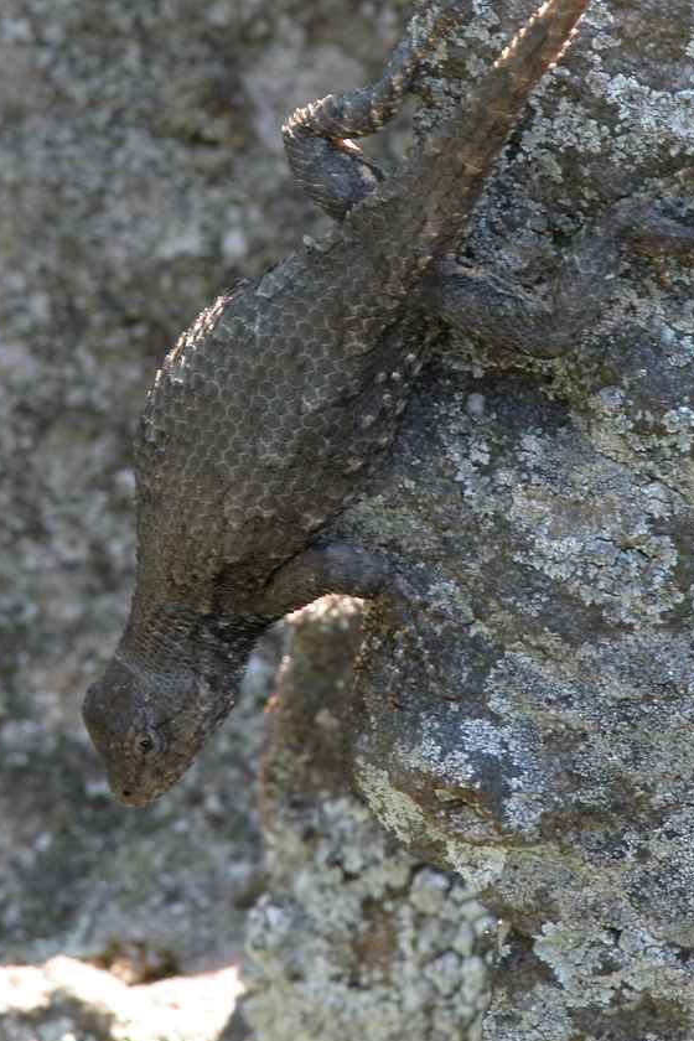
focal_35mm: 444
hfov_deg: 3.1
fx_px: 12838
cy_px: 395
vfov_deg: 4.6
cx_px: 363
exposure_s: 1/24.5
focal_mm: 71.2
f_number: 7.4
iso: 100
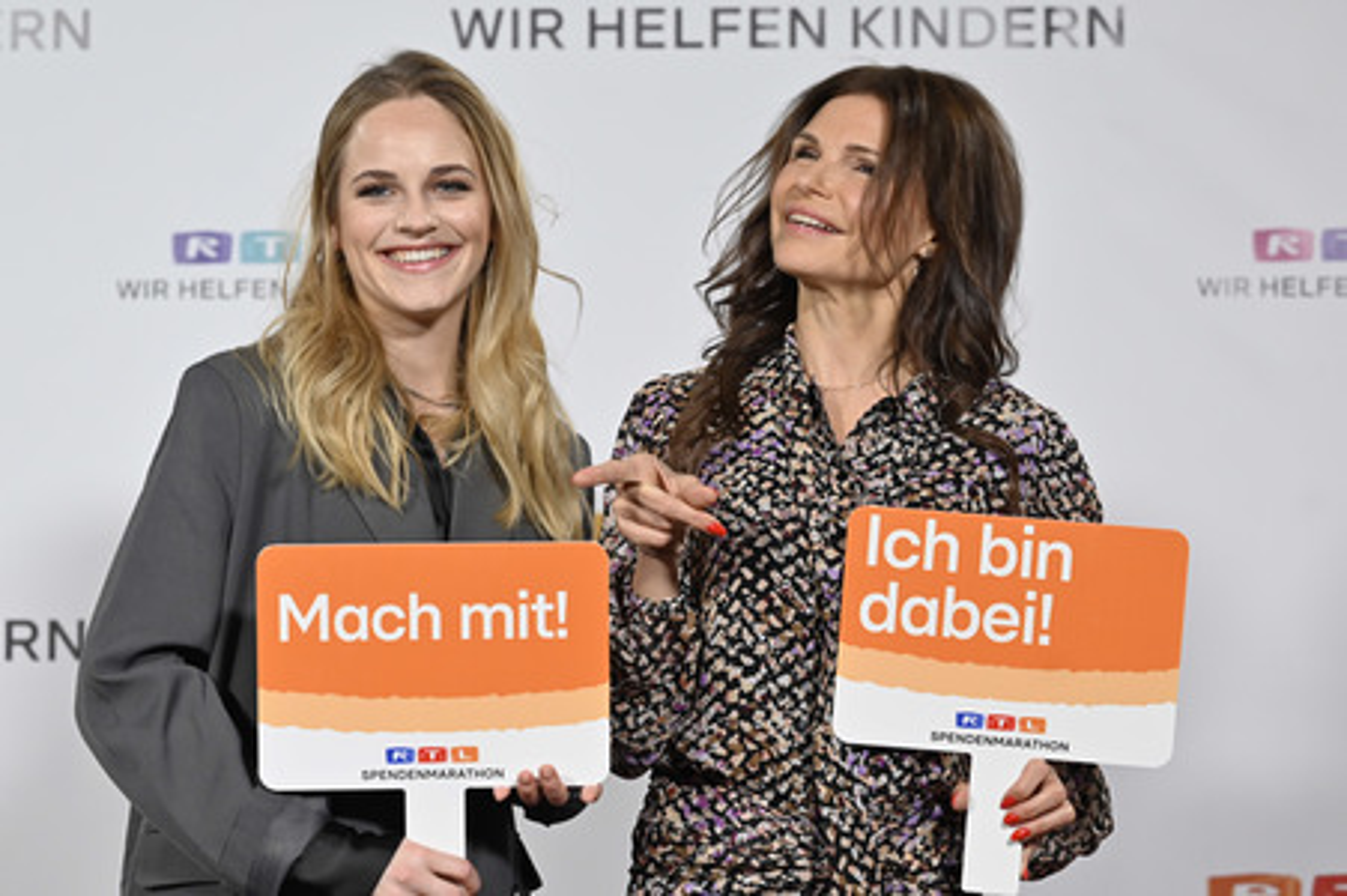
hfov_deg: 21.5
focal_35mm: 95
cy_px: 448
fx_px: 3552
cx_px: 674
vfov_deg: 14.4
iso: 1600
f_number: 4
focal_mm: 95
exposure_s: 1/320
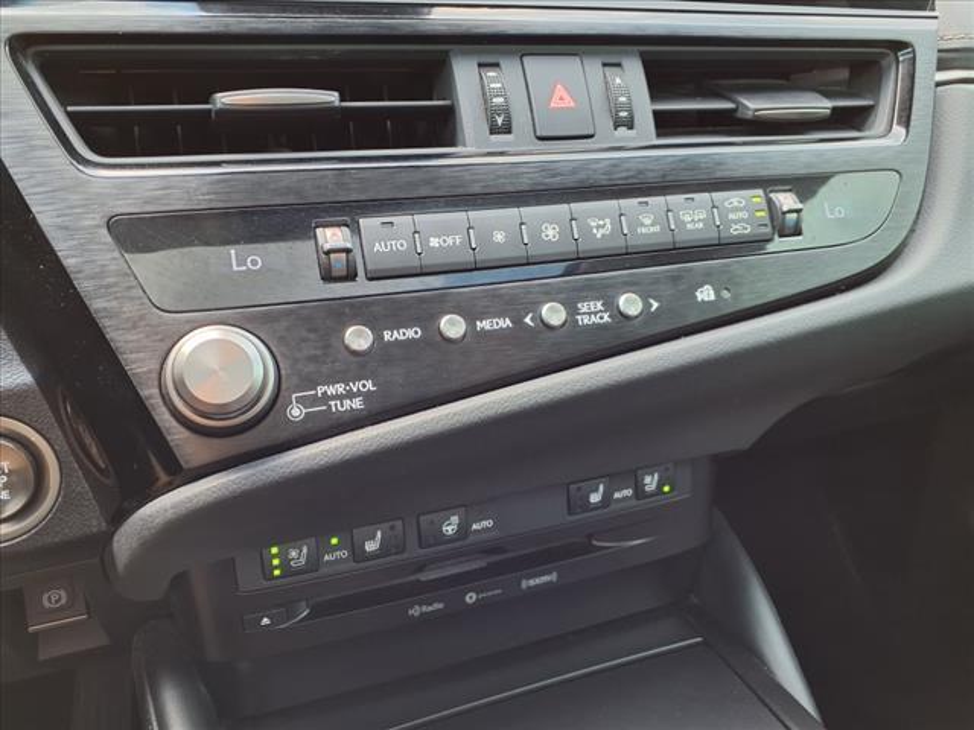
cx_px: 487
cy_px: 365
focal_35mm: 27
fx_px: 760
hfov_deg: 65.3
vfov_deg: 51.4
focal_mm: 3.58
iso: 100
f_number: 1.9
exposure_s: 1/40
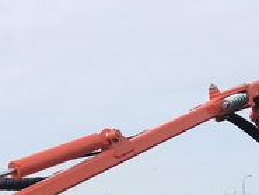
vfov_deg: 14.0
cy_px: 323
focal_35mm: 97
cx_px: 91
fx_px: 726
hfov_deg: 20.2
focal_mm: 3.99
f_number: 1.8
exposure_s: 1/1842
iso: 20
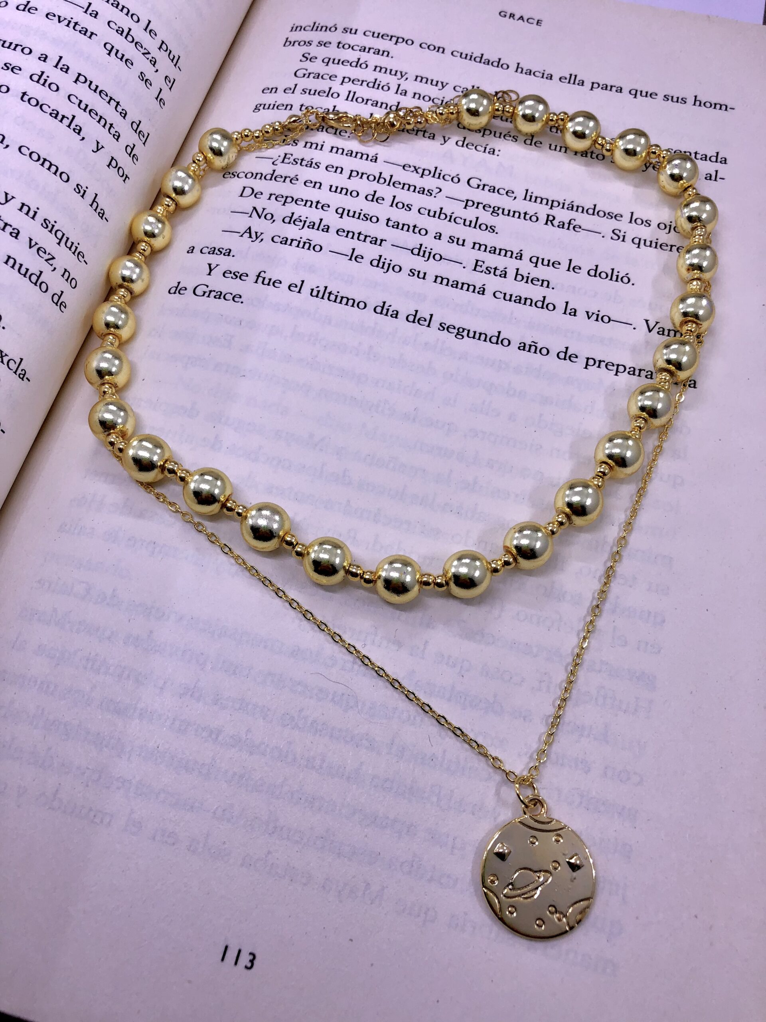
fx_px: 826
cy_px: 511
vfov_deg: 63.4
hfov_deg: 49.7
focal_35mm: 28
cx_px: 383
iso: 32
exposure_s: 1/120
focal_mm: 4
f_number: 1.8
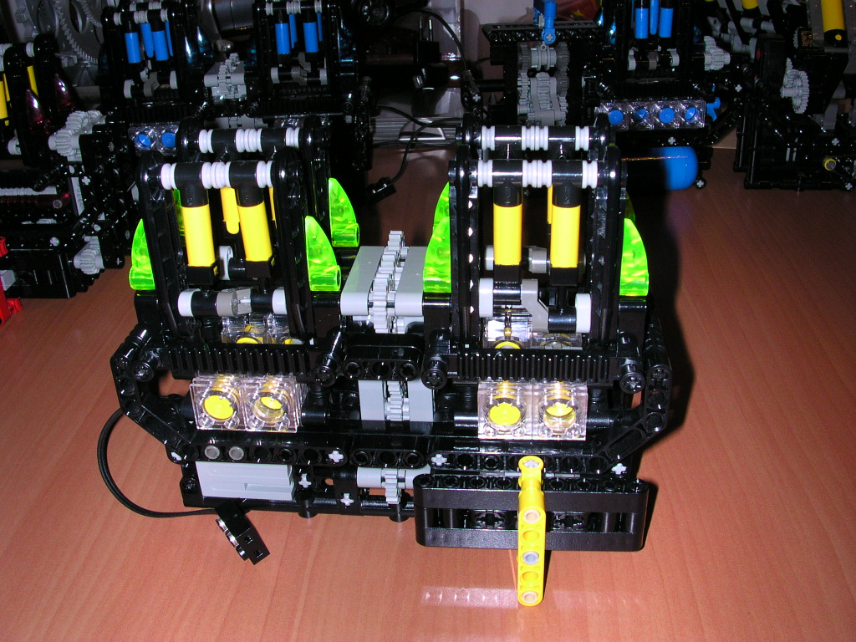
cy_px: 321
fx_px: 915
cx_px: 428
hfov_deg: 50.1
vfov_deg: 38.7
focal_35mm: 37
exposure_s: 1/60
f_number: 4.5
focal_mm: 5.6
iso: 100
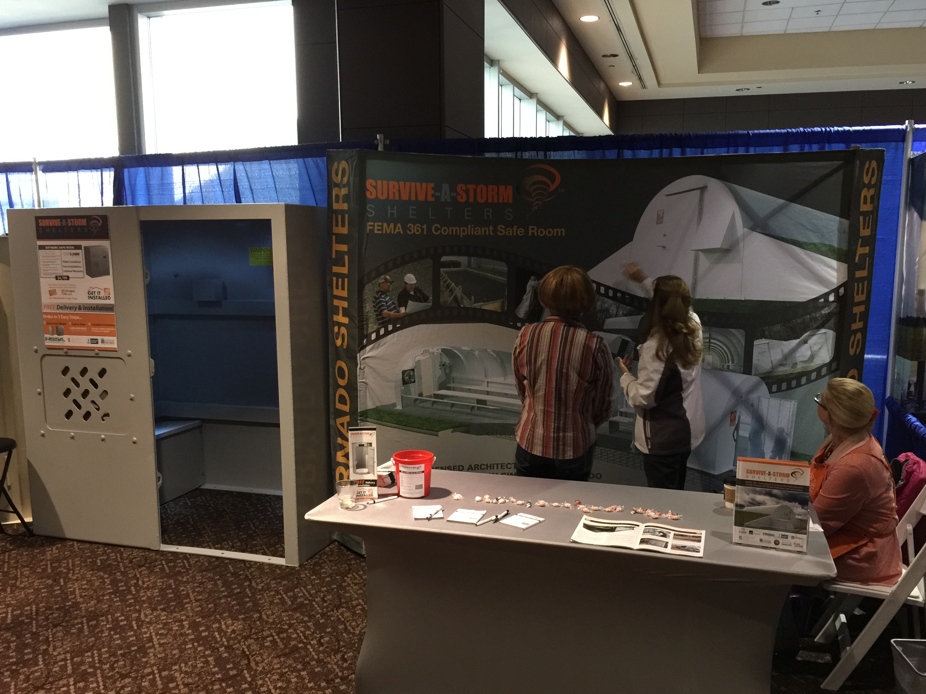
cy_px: 359
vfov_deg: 46.8
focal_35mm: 30
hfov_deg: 60.0
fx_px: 802
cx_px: 473
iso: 125
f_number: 2.2
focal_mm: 4.15
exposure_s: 1/10
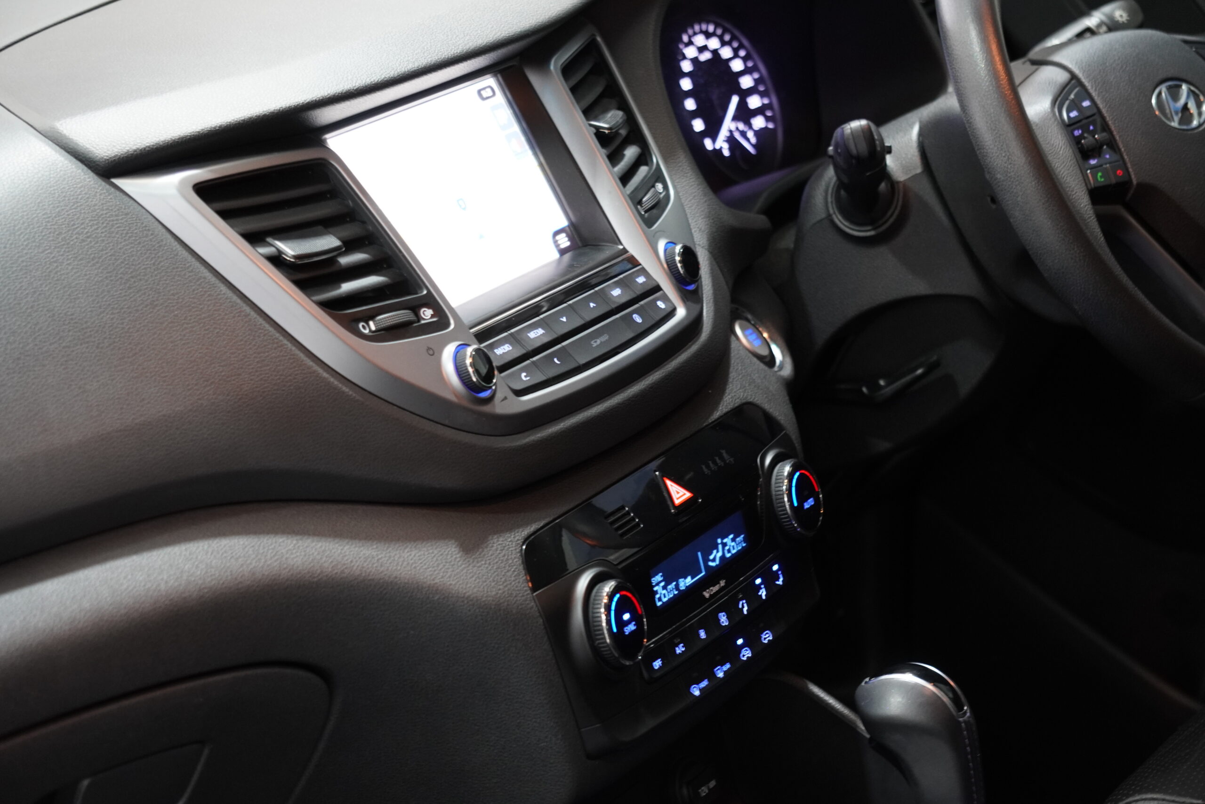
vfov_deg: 12.2
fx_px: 3766
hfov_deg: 18.2
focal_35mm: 112
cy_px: 402
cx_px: 602
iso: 1250
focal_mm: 75
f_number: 5
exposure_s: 1/13
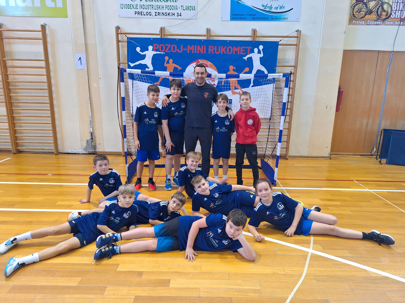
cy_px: 152
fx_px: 269
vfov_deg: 58.9
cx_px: 202
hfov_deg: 73.9
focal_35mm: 23
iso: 200
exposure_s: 1/50
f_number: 1.8
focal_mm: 5.54
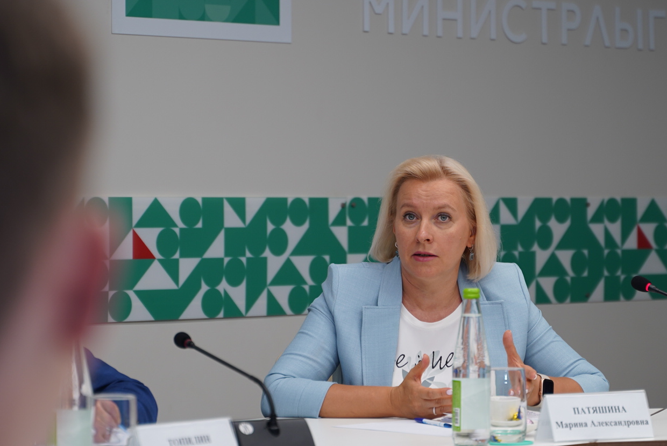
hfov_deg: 14.0
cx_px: 410
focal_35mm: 146
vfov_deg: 9.4
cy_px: 256
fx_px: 2706
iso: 160
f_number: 2.8
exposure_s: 1/100
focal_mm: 75
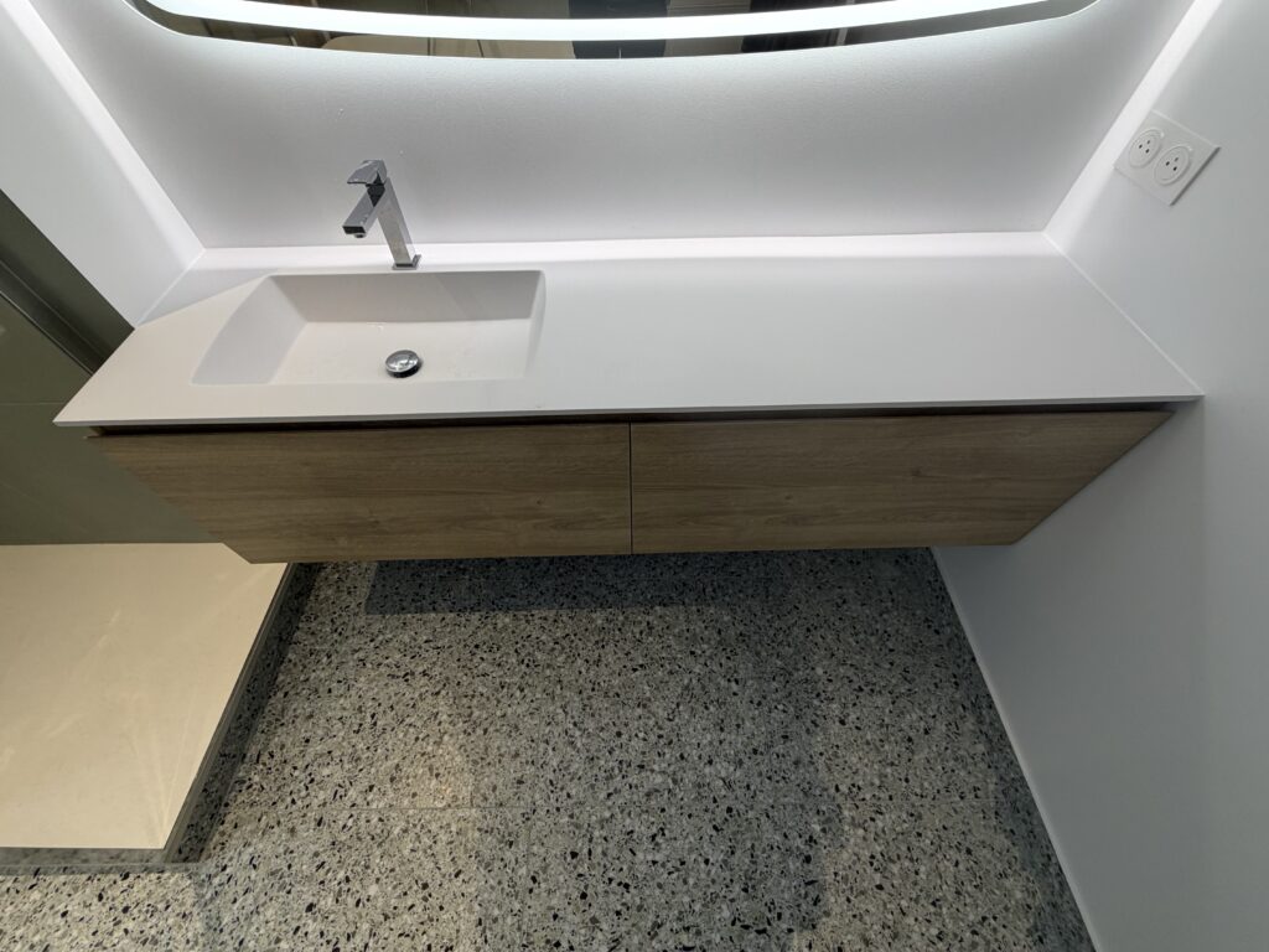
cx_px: 634
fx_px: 513
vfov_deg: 85.7
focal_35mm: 14
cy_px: 476
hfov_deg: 102.1
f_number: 2.2
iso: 100
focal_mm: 2.22
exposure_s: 1/100
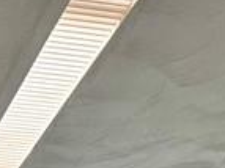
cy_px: 556
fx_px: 1117
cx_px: 159
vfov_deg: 7.3
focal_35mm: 172
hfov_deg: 11.5
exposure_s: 1/120
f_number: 1.78
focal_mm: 6.86
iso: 125
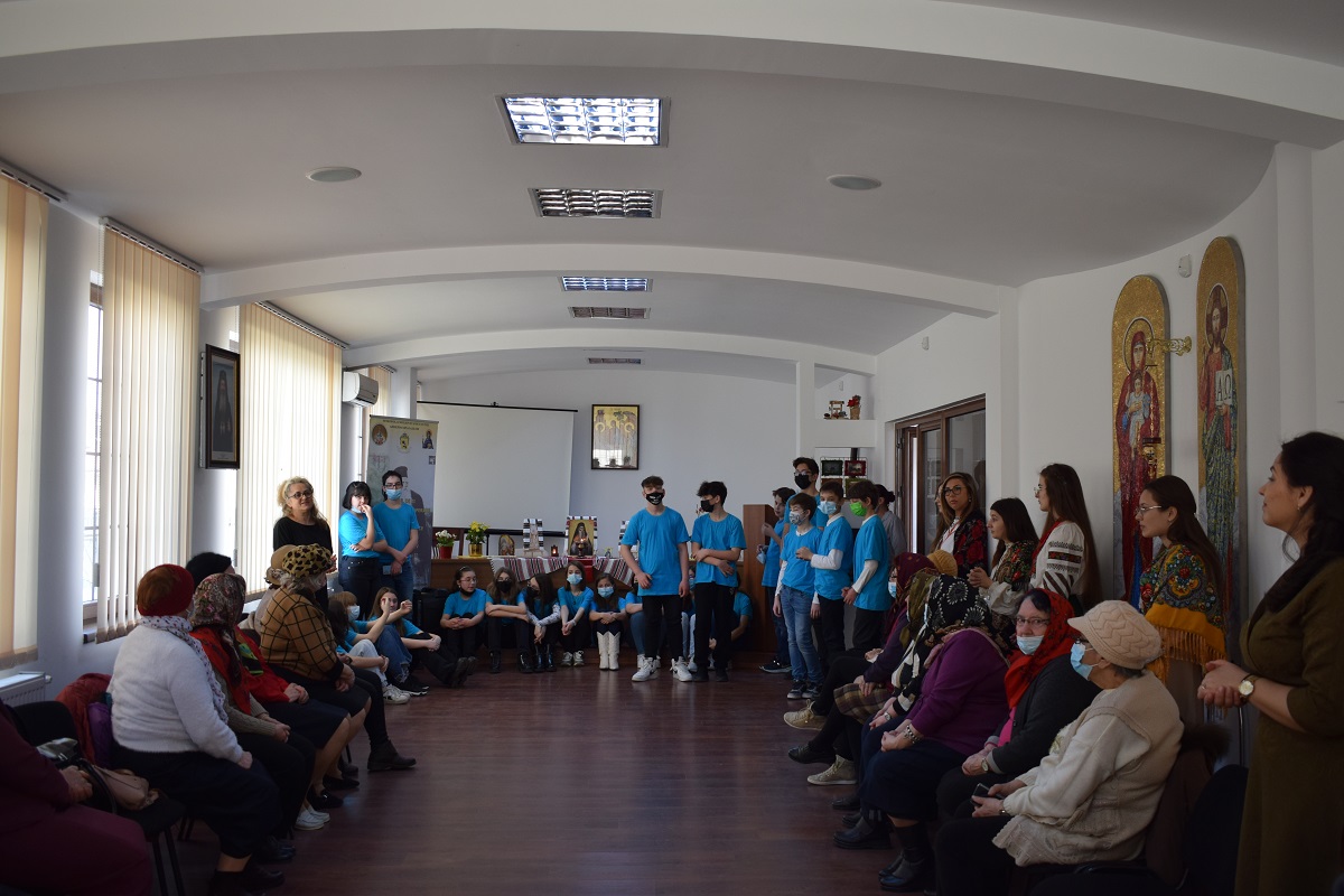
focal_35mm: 33
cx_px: 672
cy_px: 448
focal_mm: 22
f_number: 4.5
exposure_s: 1/80
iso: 400
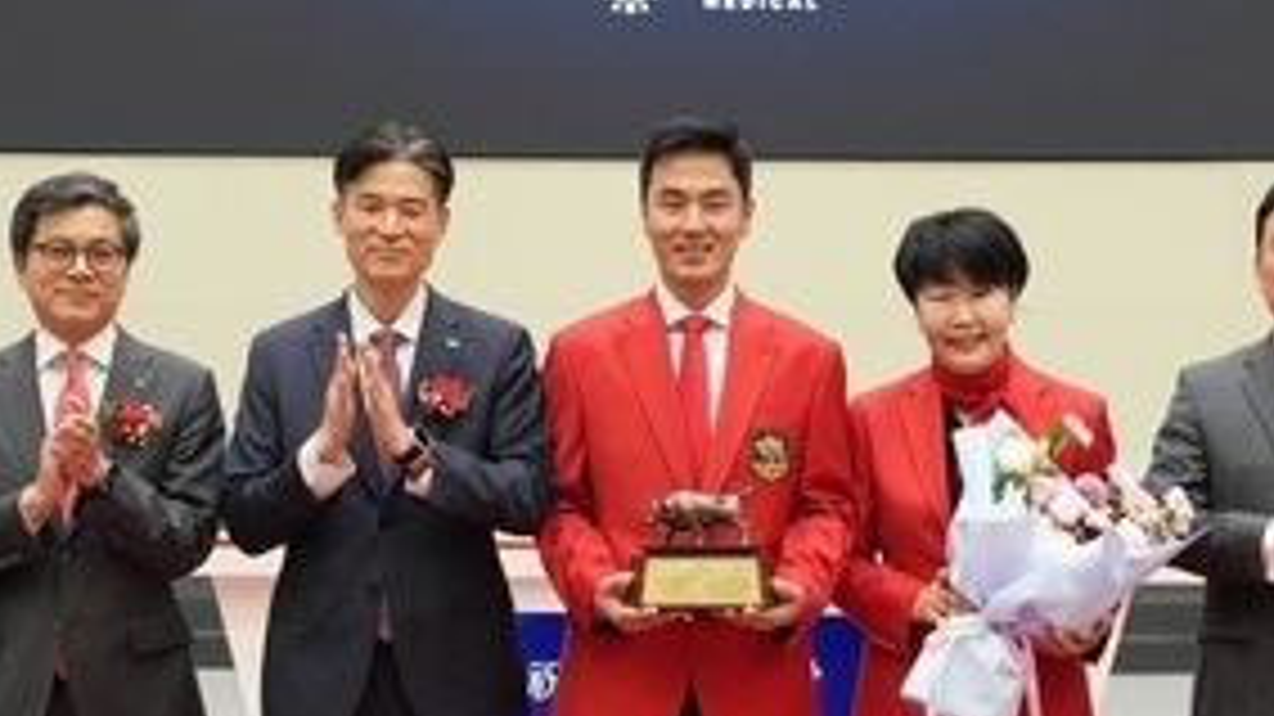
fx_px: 3377
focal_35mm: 100
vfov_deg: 12.1
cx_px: 747
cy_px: 326
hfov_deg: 21.3
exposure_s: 1/160
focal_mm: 43
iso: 1250
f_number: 3.5
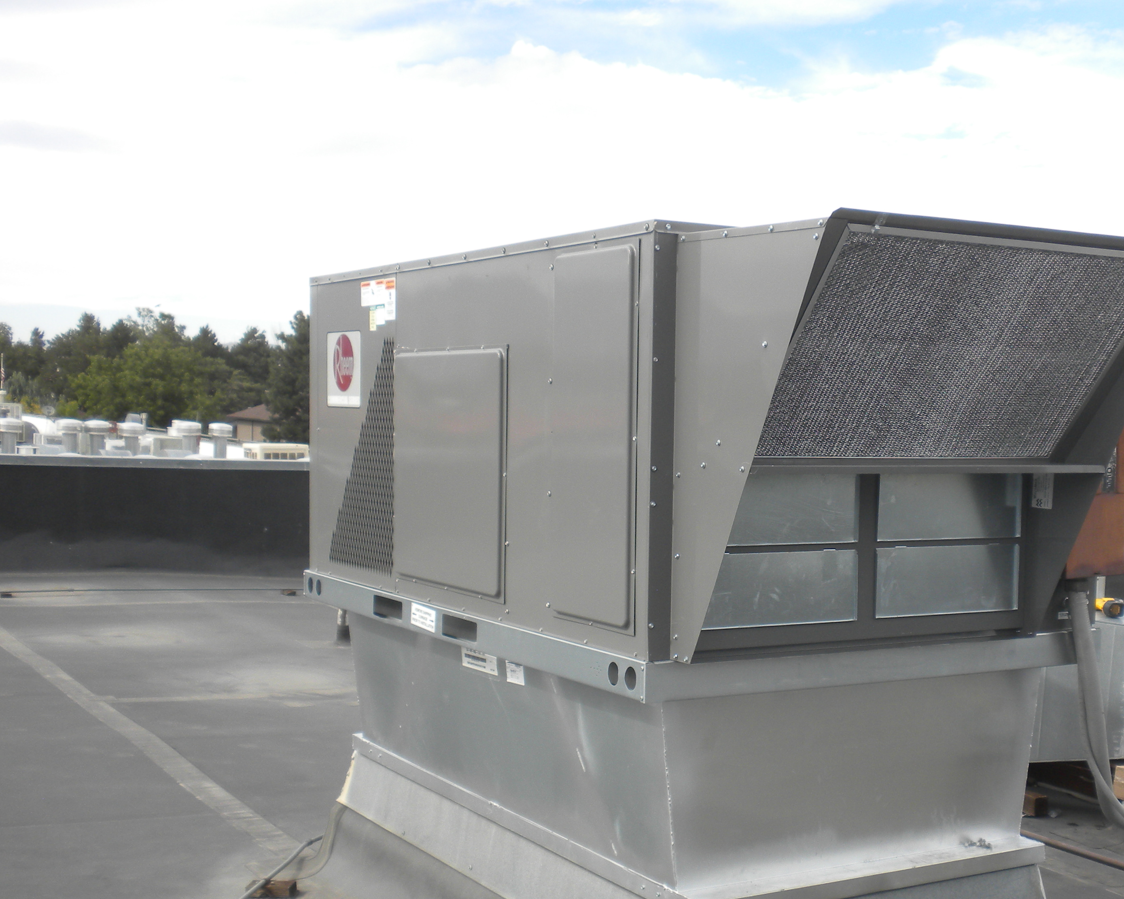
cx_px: 727
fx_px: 1730
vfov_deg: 29.0
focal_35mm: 52
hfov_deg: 35.7
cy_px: 551
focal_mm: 6.6
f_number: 3.5
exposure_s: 1/313
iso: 64
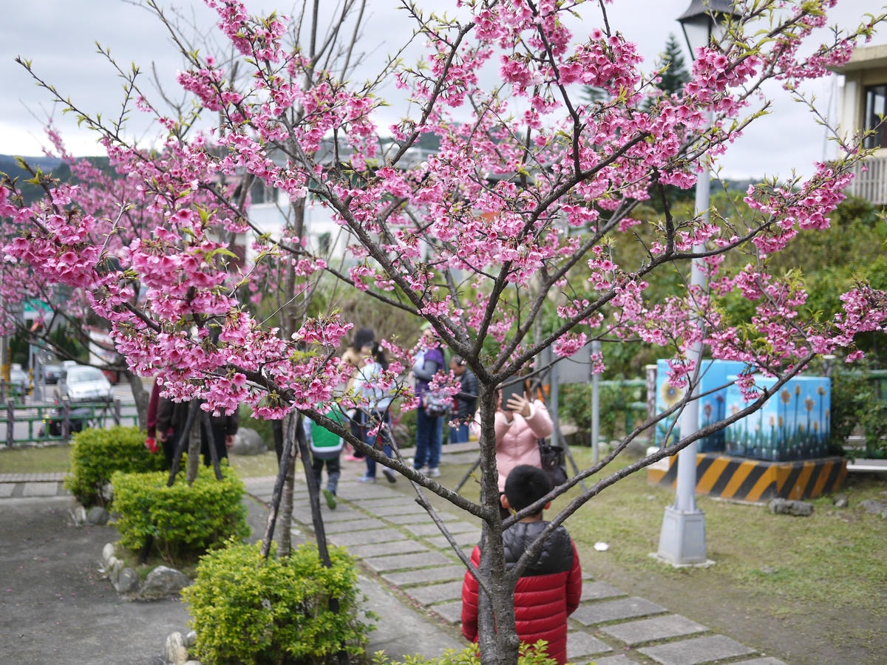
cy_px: 332
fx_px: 1025
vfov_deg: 36.0
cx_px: 444
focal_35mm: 40
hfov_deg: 46.8
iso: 160
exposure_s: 1/1300
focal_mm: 20
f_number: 2.2
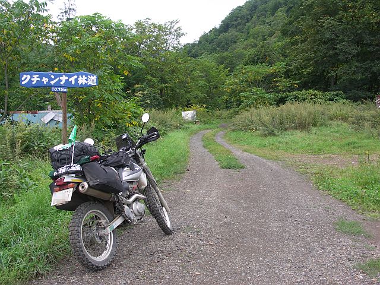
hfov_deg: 40.4
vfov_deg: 30.9
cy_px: 142
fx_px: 516
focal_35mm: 47
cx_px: 190
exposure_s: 1/80
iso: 50
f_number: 4
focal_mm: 12.2
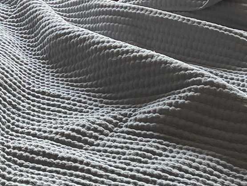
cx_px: -43
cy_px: -107
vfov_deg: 10.7
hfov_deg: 14.4
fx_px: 949
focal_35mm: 133
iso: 200
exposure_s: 1/74
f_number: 1.78
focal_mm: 6.76
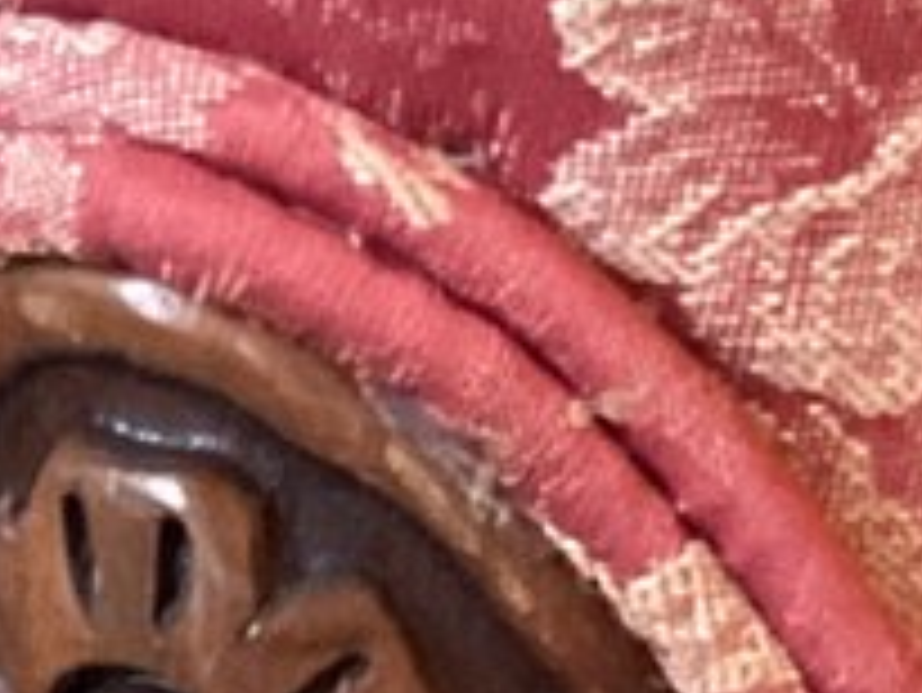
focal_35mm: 214
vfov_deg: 6.5
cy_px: 1852
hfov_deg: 8.9
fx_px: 5703
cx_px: 1635
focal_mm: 3
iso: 400
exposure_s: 1/30
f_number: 1.8
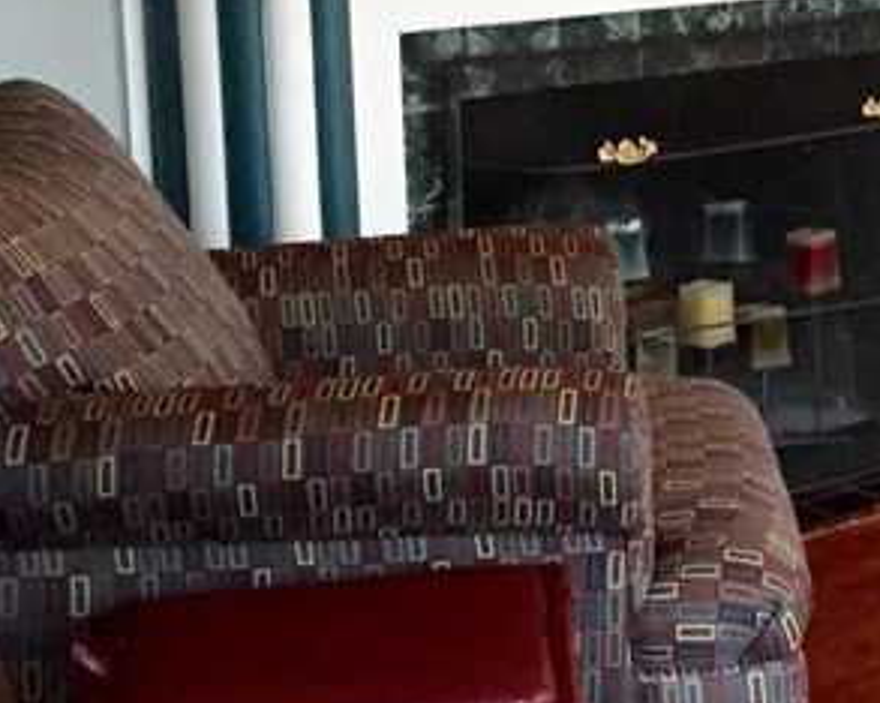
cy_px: 108
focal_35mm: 99
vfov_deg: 15.4
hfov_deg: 17.7
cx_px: 1243
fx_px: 2577
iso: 250
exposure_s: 1/24
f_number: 2.2
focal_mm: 4.15
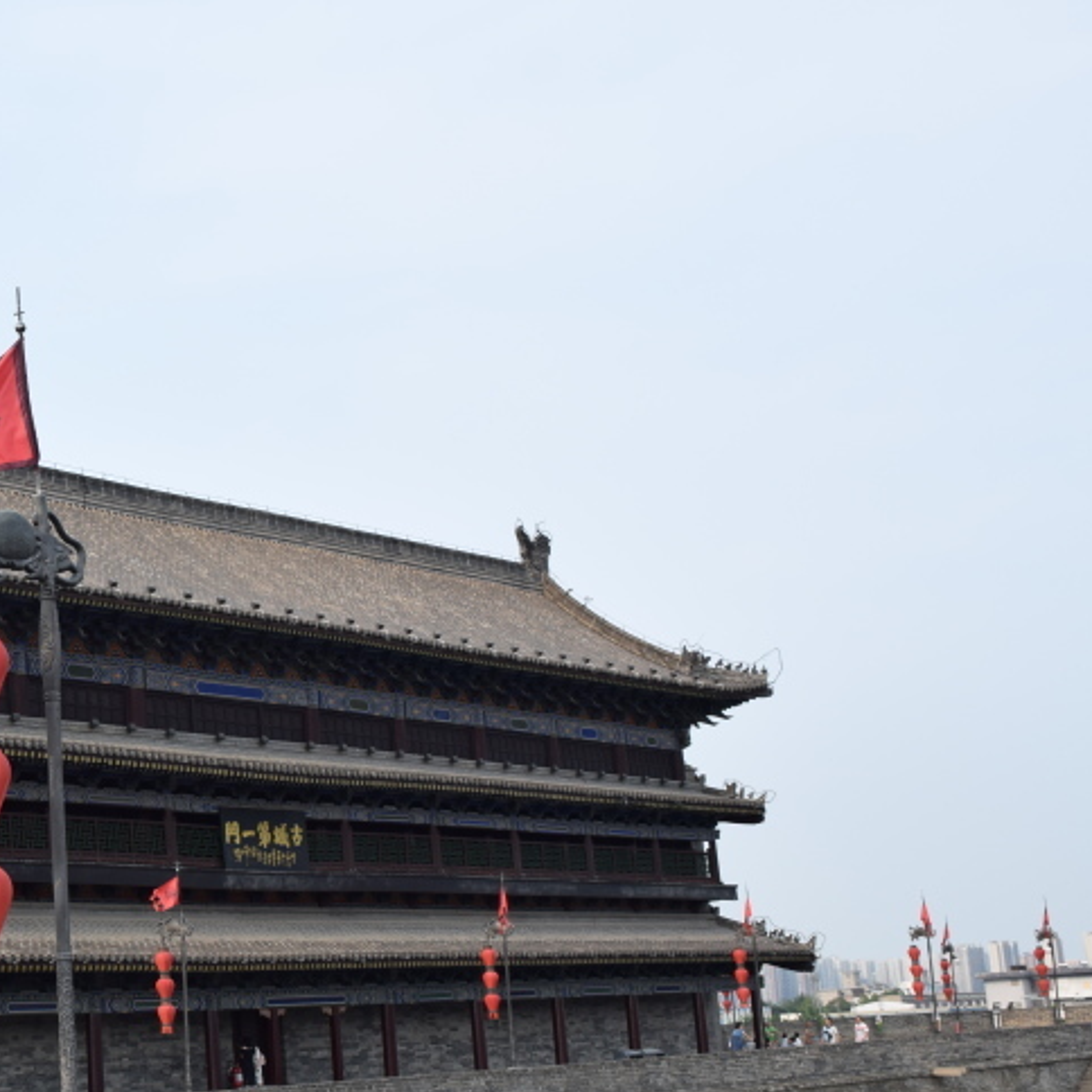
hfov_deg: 30.2
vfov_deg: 31.5
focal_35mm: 54
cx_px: 93
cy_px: 680
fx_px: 1927
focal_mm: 20
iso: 200
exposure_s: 1/250
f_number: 8
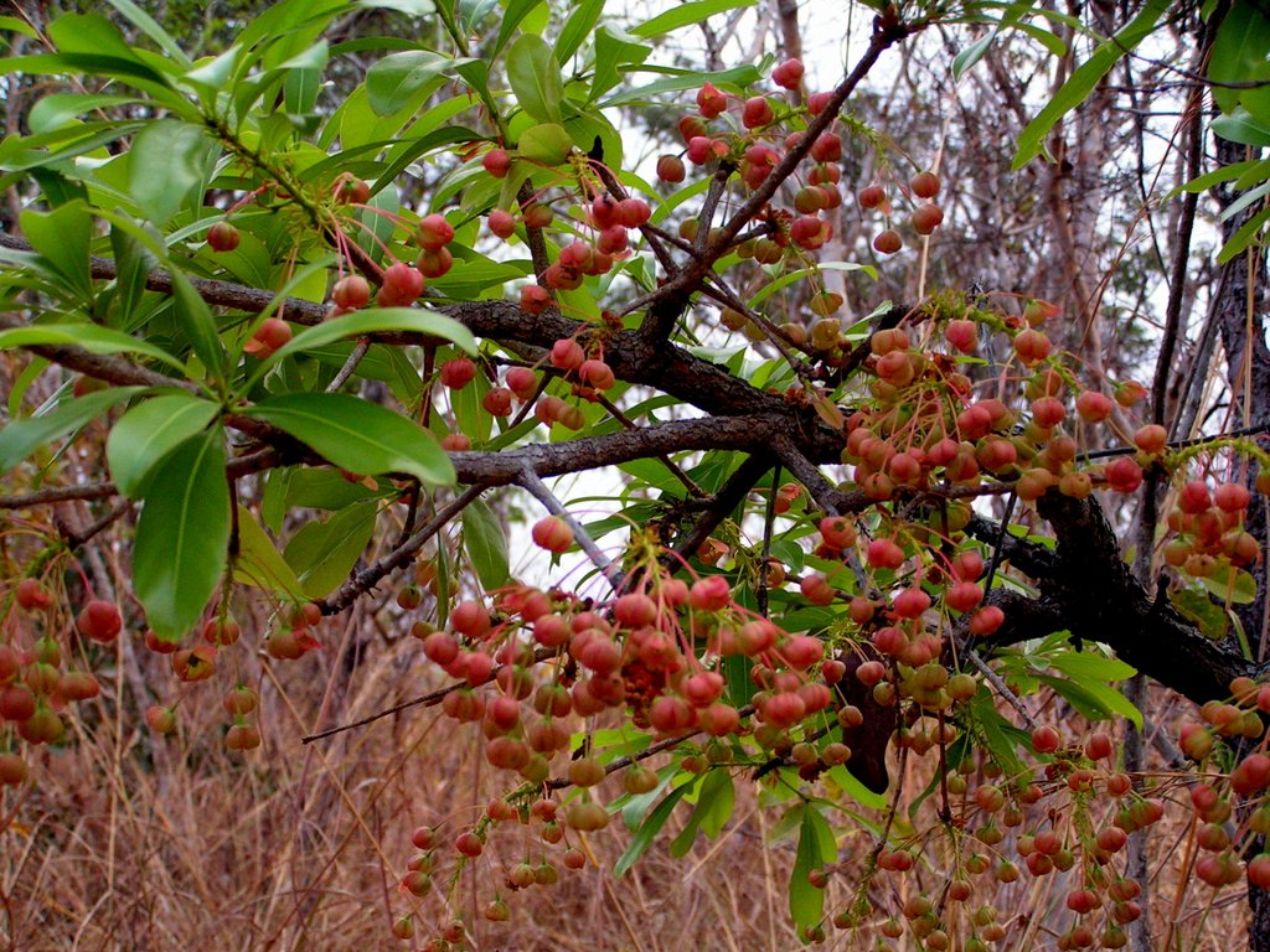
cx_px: 635
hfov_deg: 28.2
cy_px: 476
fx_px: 2531
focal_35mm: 69
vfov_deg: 21.3
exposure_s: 1/100
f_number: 3.2
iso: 125
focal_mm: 11.5
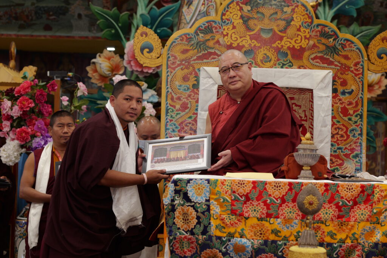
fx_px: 914
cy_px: 129
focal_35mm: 85
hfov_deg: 23.9
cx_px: 194
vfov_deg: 16.1
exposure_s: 1/125
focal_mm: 85
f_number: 4
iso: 3200
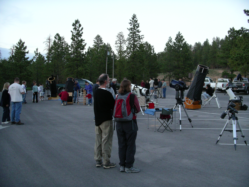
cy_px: 94
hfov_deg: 42.1
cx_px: 124
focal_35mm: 45
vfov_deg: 32.2
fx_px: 324
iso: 400
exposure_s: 1/60
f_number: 3
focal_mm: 9.3
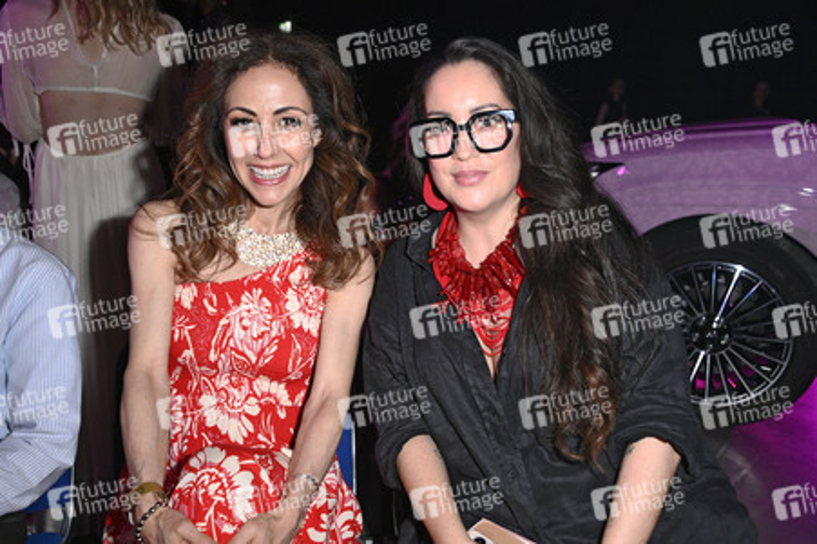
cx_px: 408
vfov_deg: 35.0
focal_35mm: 38
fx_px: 862
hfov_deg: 50.7
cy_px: 272
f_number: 5.6
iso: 1600
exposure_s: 1/160
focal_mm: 38
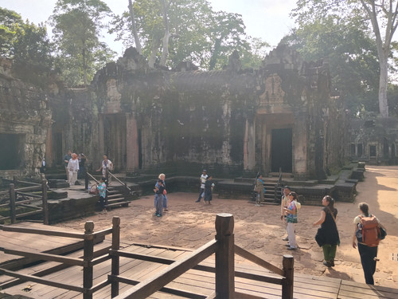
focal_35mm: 29
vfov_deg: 48.2
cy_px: 150
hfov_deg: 61.7
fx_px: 333
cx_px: 199
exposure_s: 1/847
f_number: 1.8
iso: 50
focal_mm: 4.22
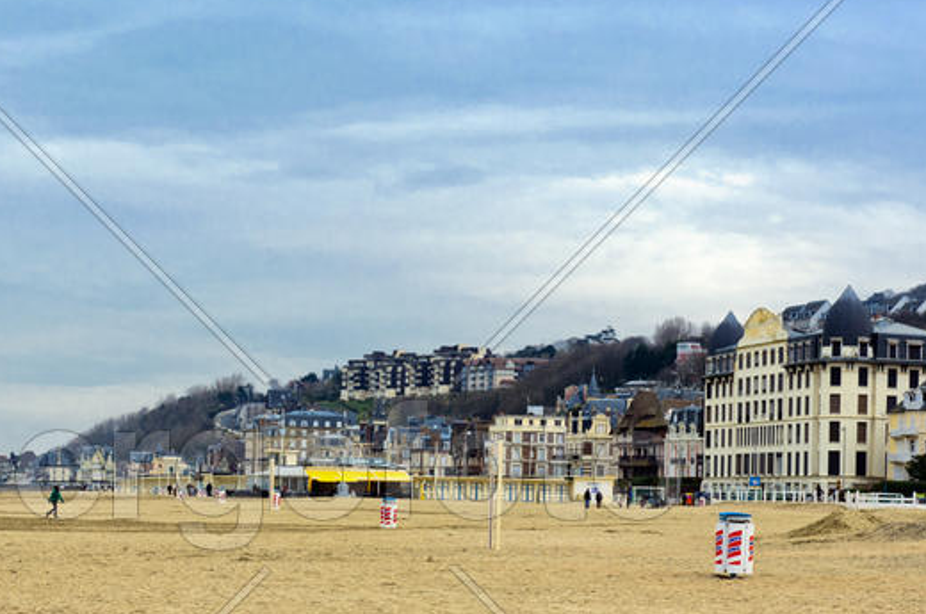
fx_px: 2594
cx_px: 360
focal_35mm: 101
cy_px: 475
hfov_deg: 20.2
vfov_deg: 13.5
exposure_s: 1/250
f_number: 5.6
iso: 100
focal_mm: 40
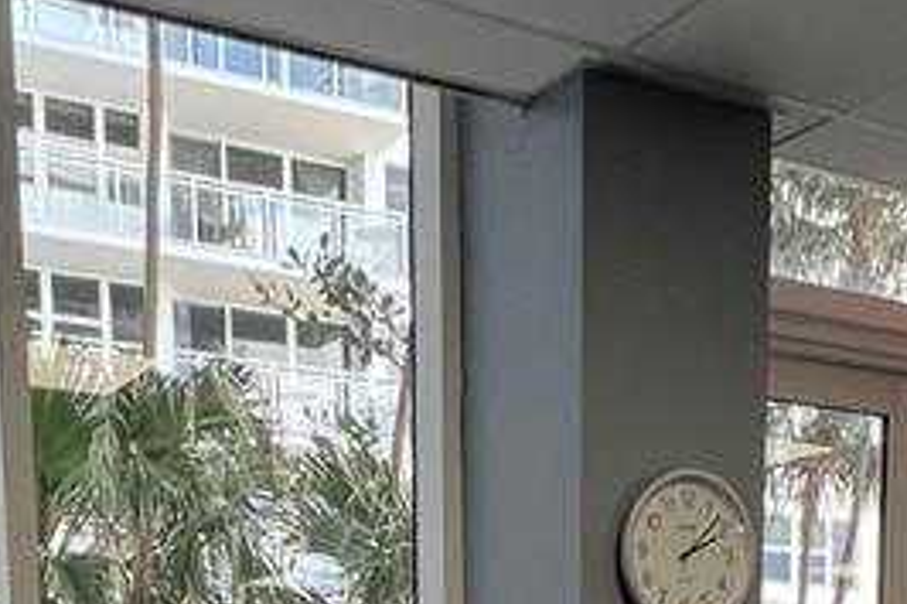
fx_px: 1536
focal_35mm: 61
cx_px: 457
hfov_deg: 32.9
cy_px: 1051
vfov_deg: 18.1
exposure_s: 1/120
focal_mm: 1.57
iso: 125
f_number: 1.8
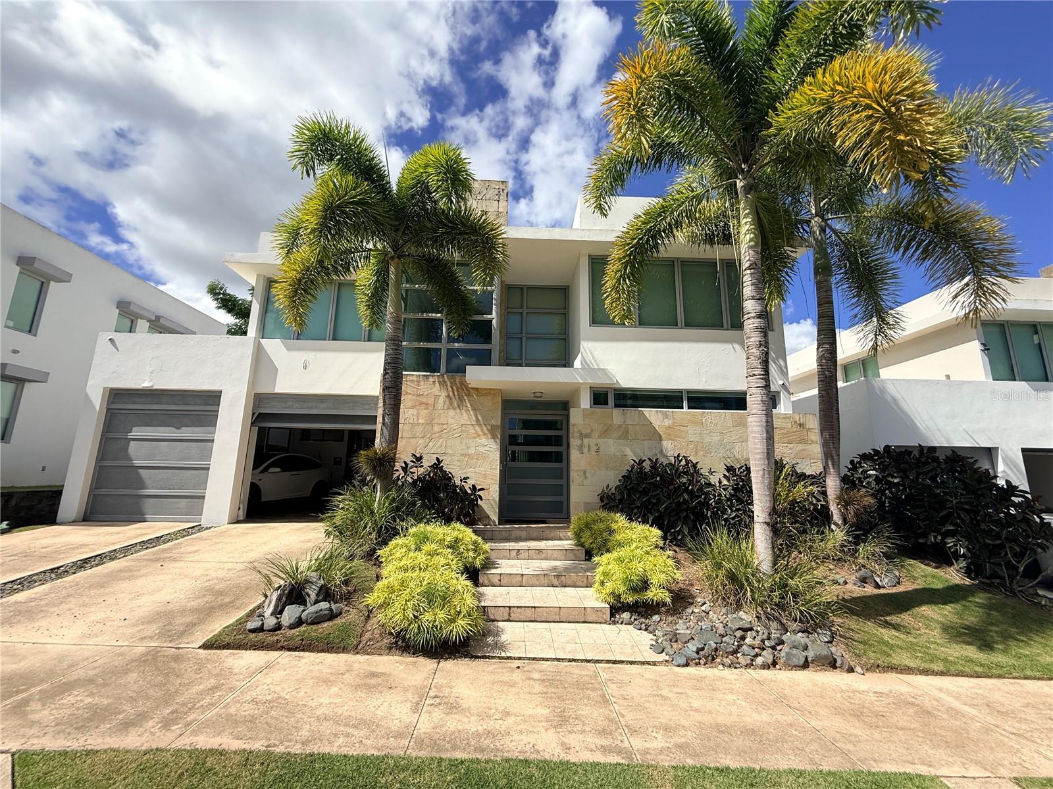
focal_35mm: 14
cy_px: 394
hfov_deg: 102.1
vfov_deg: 85.7
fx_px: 426
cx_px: 526
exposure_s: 1/2024
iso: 50
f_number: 2.2
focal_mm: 2.22
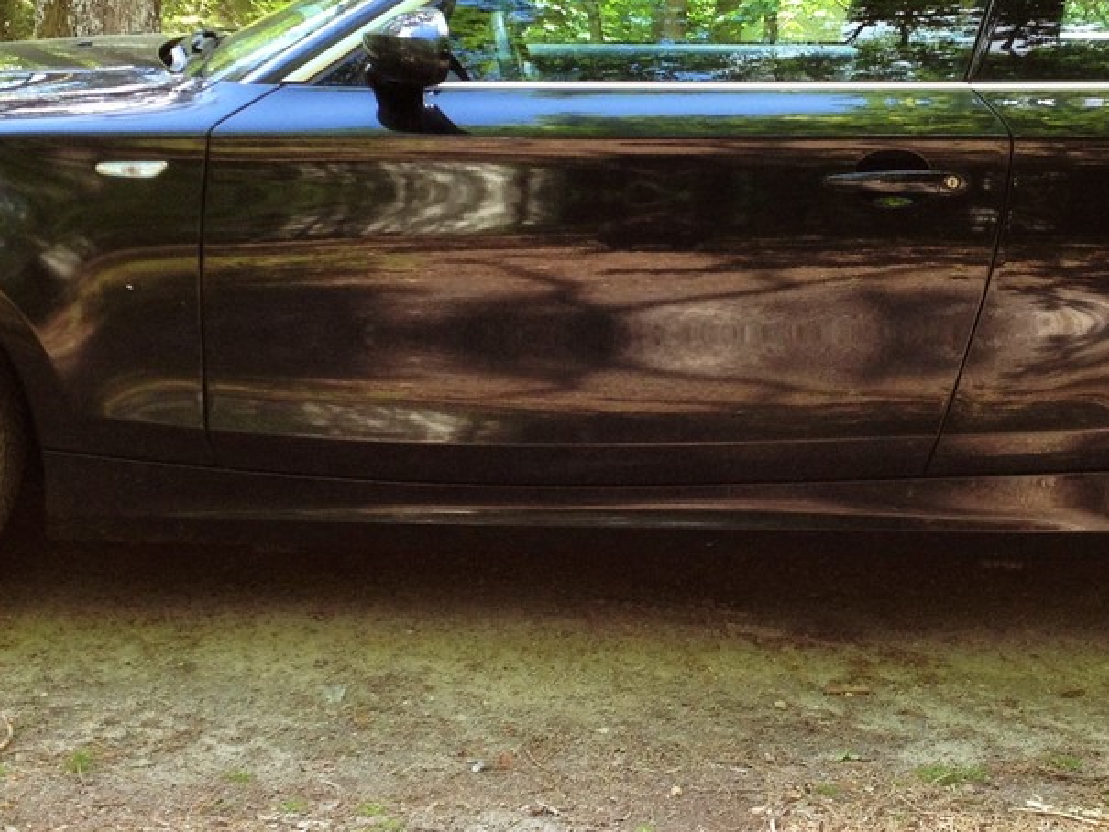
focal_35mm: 74
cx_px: 660
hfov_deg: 26.3
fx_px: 2371
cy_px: 215
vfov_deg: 19.8
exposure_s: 1/132
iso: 50
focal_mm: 4.28
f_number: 2.4
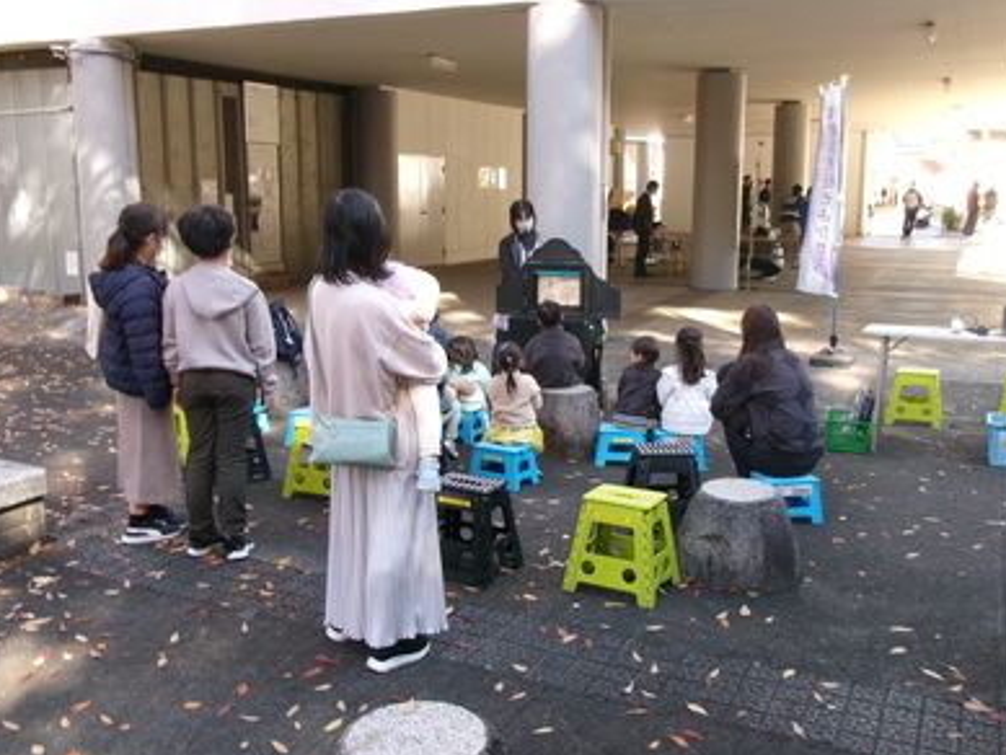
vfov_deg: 38.7
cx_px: 502
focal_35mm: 37
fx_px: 1076
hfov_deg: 50.1
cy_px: 385
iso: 100
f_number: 4.5
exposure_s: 1/40
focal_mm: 6.4
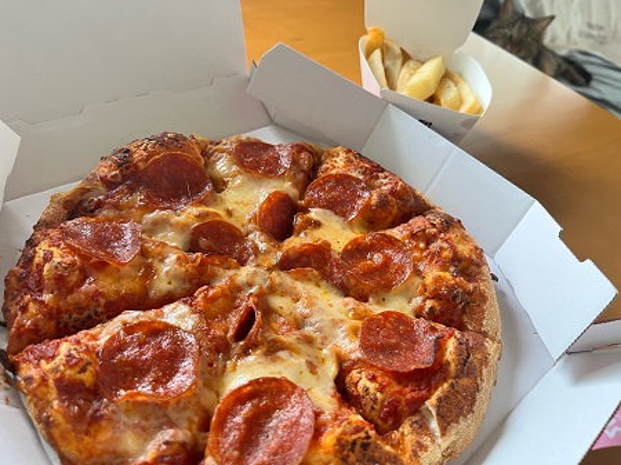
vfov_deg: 53.0
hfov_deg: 67.3
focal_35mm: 26
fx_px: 466
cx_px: 310
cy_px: 232
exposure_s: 1/69
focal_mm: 5.1
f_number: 1.6
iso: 125
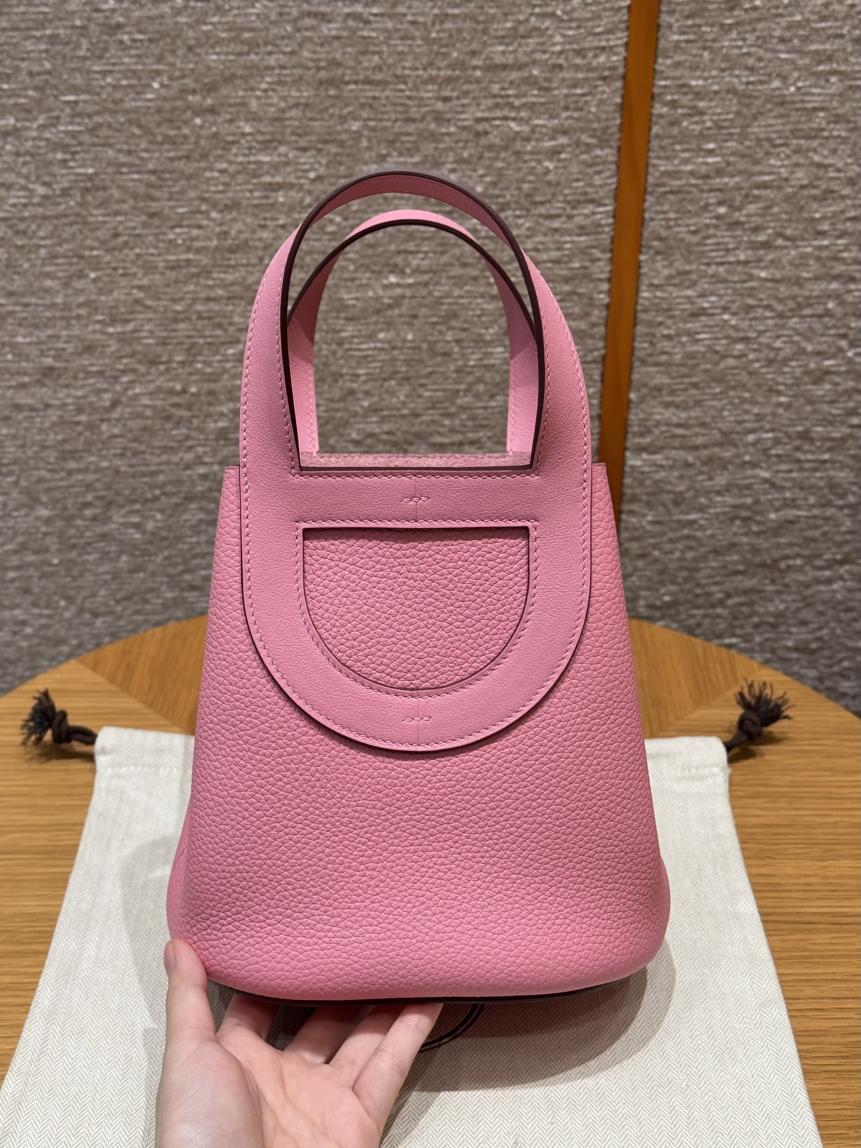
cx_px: 430
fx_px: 1592
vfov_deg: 39.7
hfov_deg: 30.3
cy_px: 574
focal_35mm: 48
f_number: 1.78
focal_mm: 6.76
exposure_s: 1/100
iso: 80
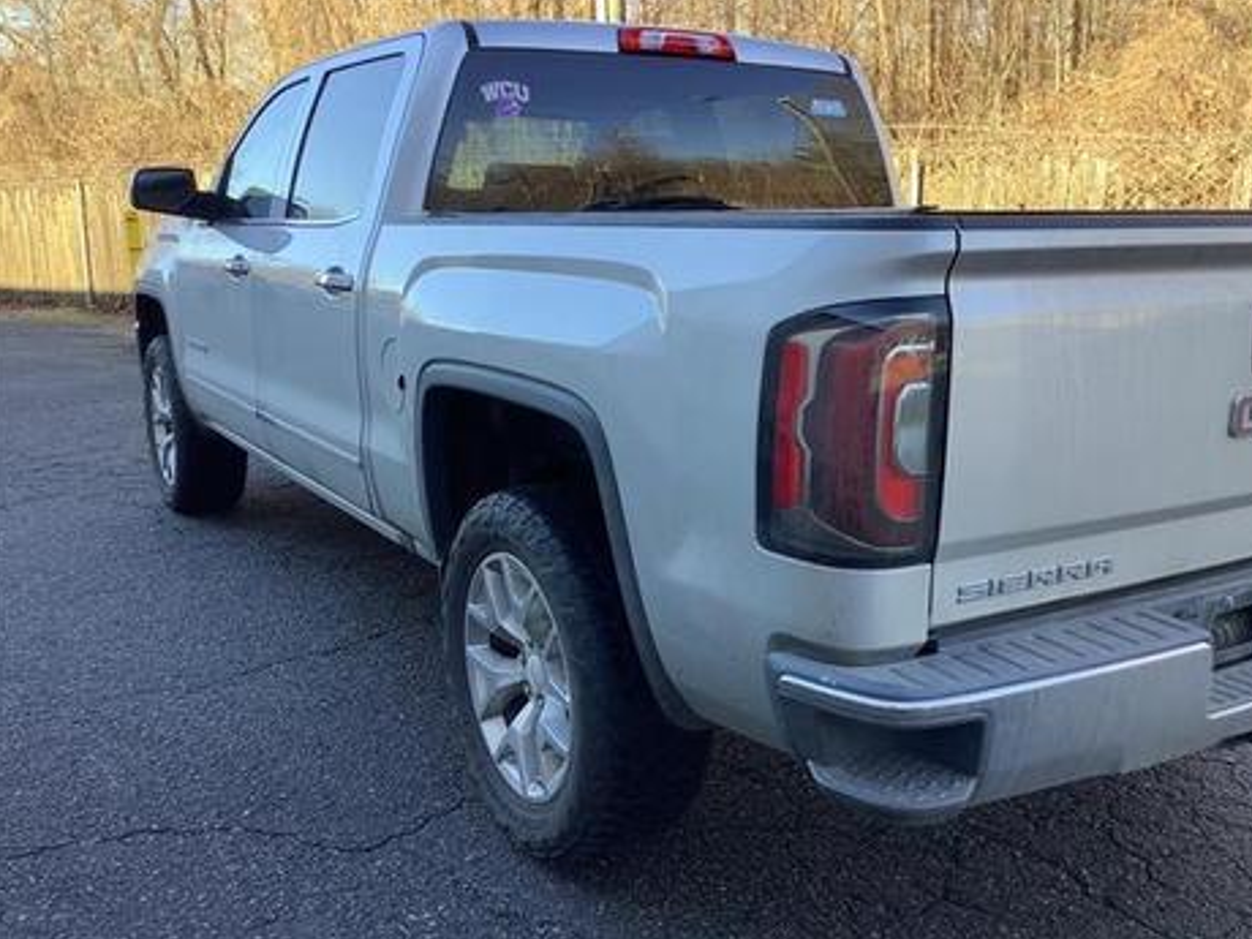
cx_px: 672
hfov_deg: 53.9
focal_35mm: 34
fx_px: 1230
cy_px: 501
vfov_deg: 41.8
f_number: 2.4
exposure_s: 1/120
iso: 40
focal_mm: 3.3
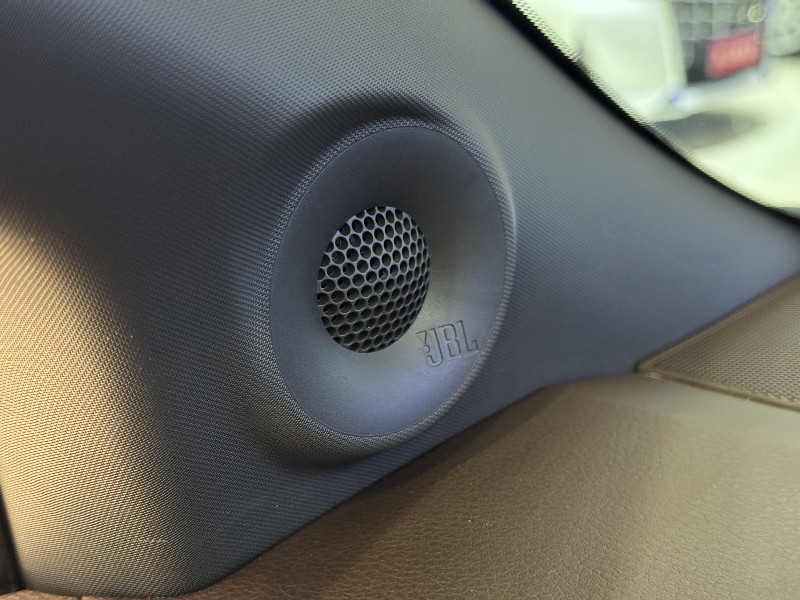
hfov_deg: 39.7
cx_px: 400
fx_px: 1109
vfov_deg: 30.3
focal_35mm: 48
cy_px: 300
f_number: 1.78
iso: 800
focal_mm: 6.76
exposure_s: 1/25
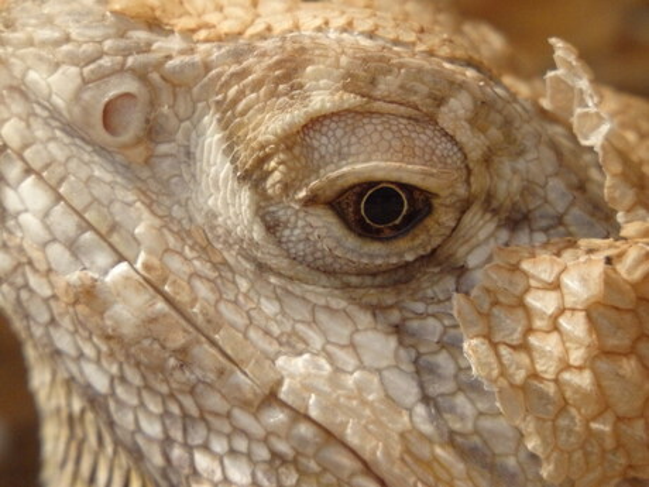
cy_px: 244
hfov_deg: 3.3
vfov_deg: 2.5
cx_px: 324
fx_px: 11249
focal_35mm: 600
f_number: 6.9
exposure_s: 1/250
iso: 800
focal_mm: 108
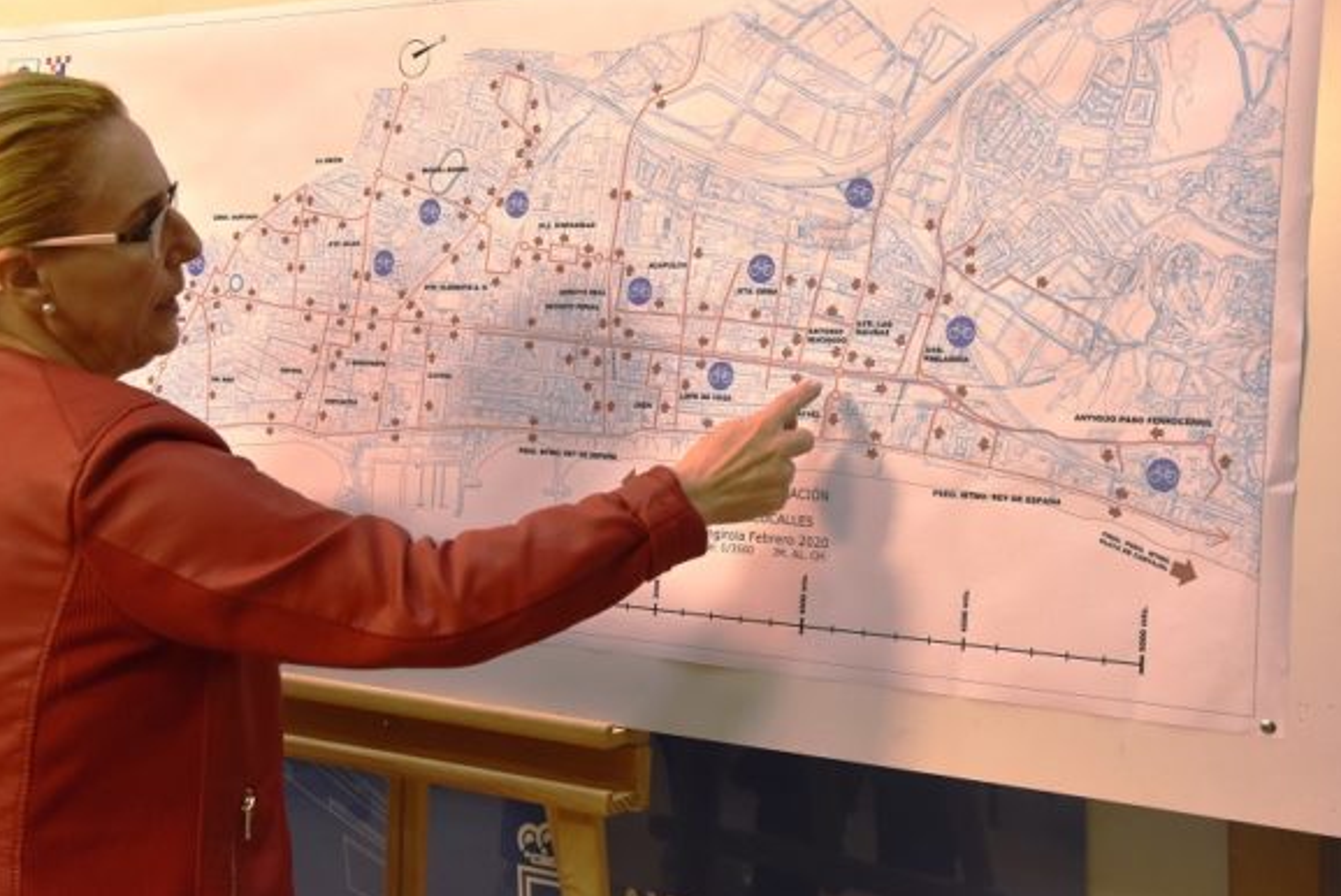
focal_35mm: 52
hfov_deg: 38.0
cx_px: 541
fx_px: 1938
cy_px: 388
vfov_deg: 26.0
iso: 800
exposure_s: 1/200
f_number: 7.1
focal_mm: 26
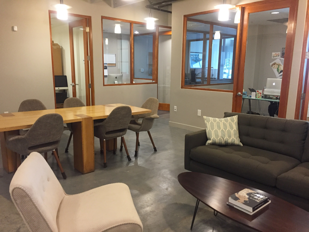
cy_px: 116
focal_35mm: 29
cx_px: 154
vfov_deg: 48.2
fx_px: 259
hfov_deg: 61.7
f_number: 2.2
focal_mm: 4.15
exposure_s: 1/30
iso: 200
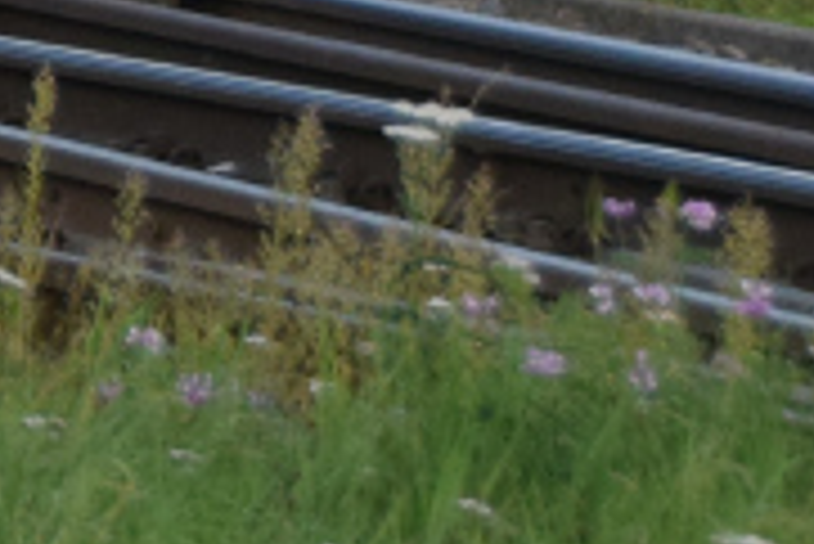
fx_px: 11224
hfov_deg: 4.0
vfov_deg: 2.7
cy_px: -969
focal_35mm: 496
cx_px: -1871
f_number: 8
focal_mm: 46
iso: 1250
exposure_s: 1/1250
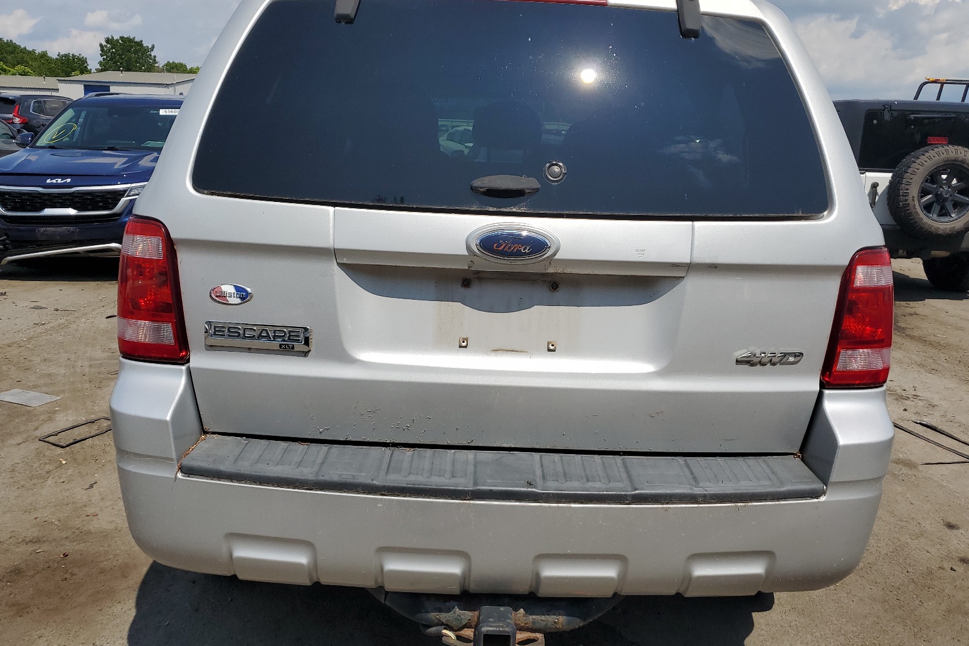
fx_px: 754
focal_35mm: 28
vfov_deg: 46.4
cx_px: 500
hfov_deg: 65.5
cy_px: 311
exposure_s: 1/10000
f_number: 1.5
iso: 50
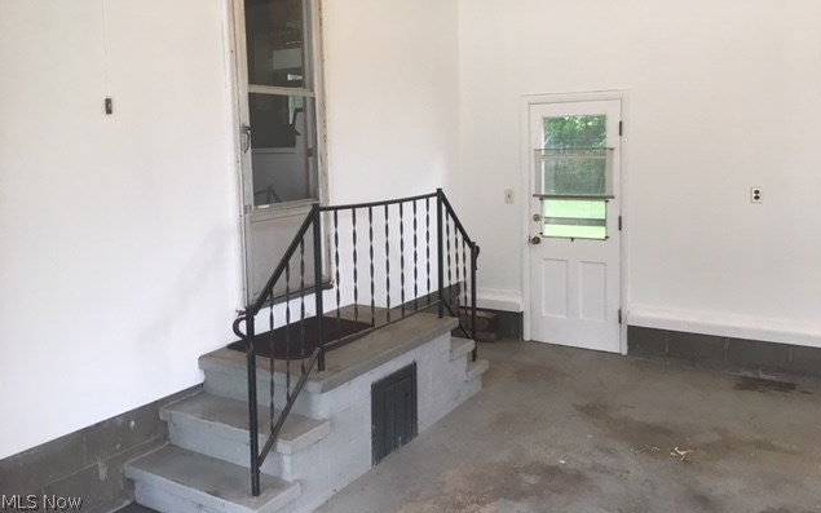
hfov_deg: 61.2
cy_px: 205
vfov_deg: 40.4
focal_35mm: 31
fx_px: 694
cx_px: 411
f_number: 2.2
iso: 40
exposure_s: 1/30
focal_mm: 4.15
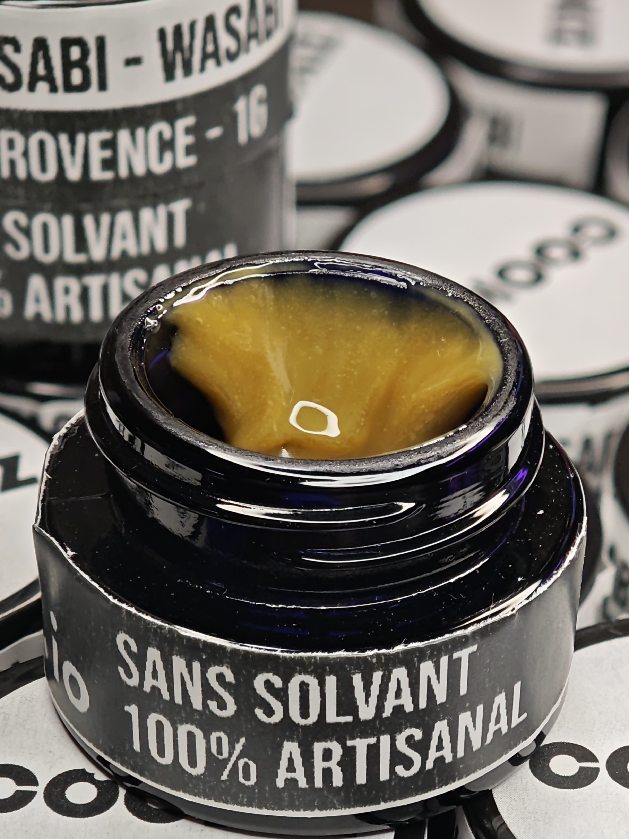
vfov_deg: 20.0
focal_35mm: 98
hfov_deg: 15.1
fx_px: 2374
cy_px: 420
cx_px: 314
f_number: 1.8
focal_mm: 11.5
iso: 100
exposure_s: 1/100
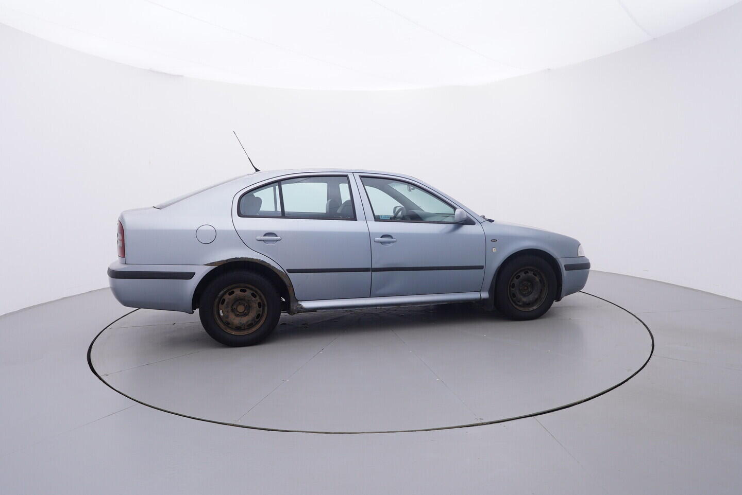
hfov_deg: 77.3
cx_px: 371
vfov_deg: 56.2
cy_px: 248
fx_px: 464
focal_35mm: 22
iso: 200
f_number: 5
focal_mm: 15
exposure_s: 1/80
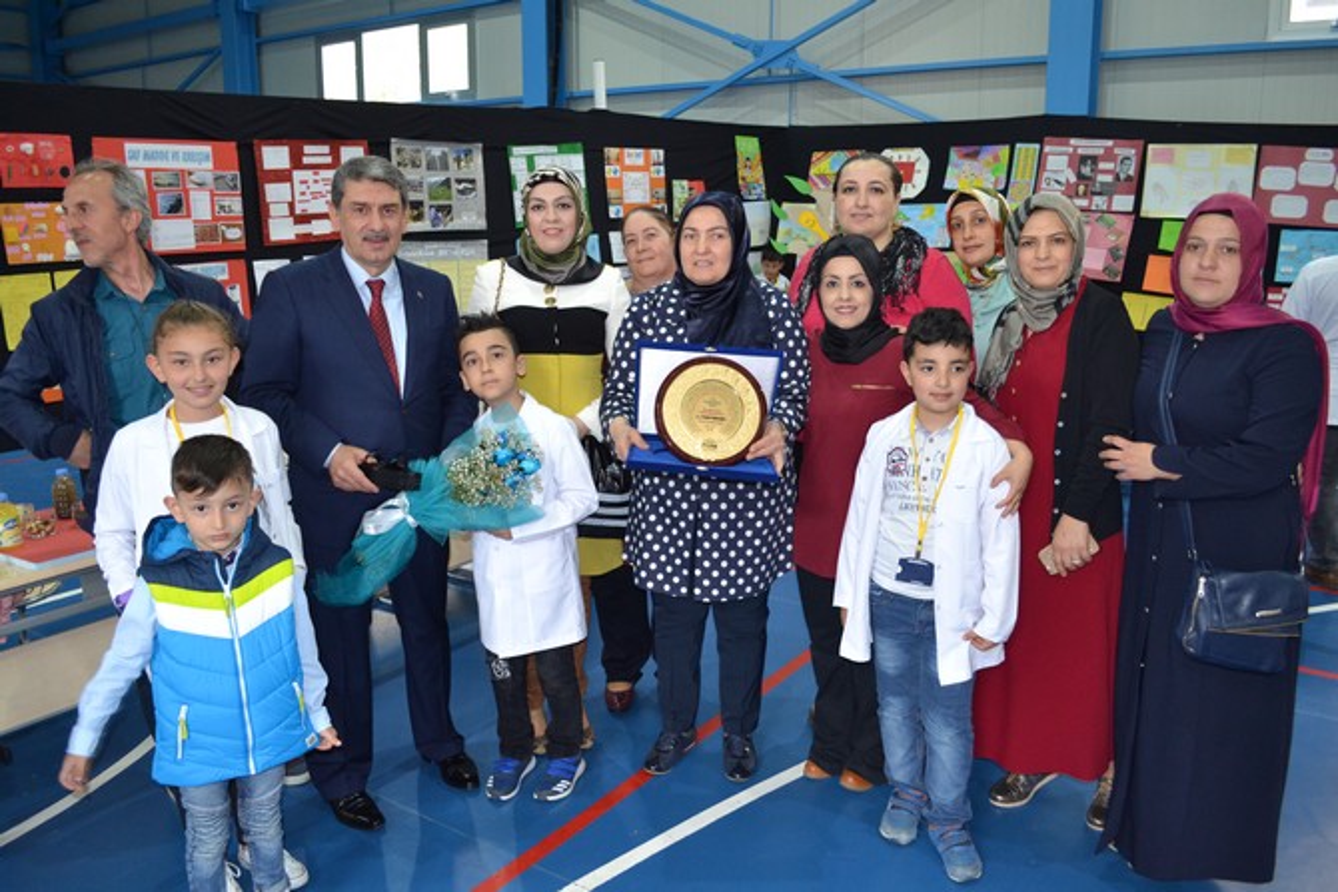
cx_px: 669
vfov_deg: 48.0
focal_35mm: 27
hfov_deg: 67.4
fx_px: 1004
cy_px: 446
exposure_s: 1/60
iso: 1100
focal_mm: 18
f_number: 3.5
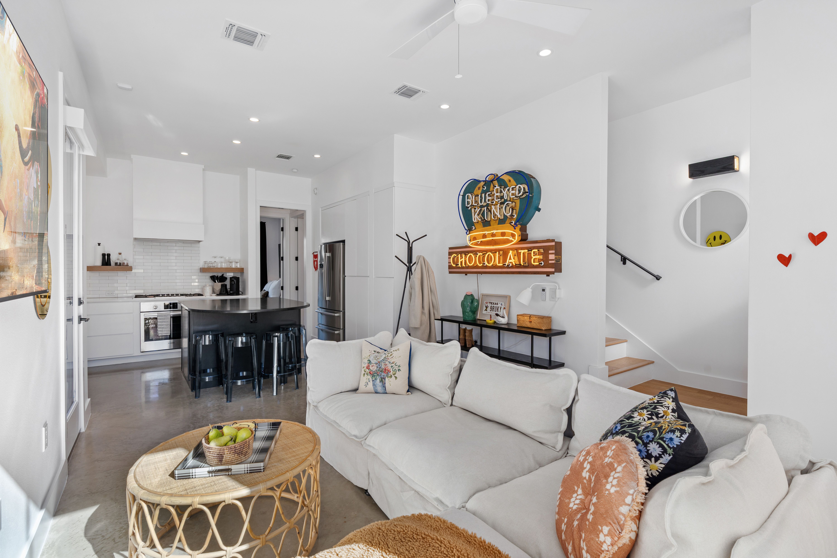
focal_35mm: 16
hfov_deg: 96.7
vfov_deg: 73.7
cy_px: 279
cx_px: 418
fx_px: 372
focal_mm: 16
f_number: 9
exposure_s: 1/6
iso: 200
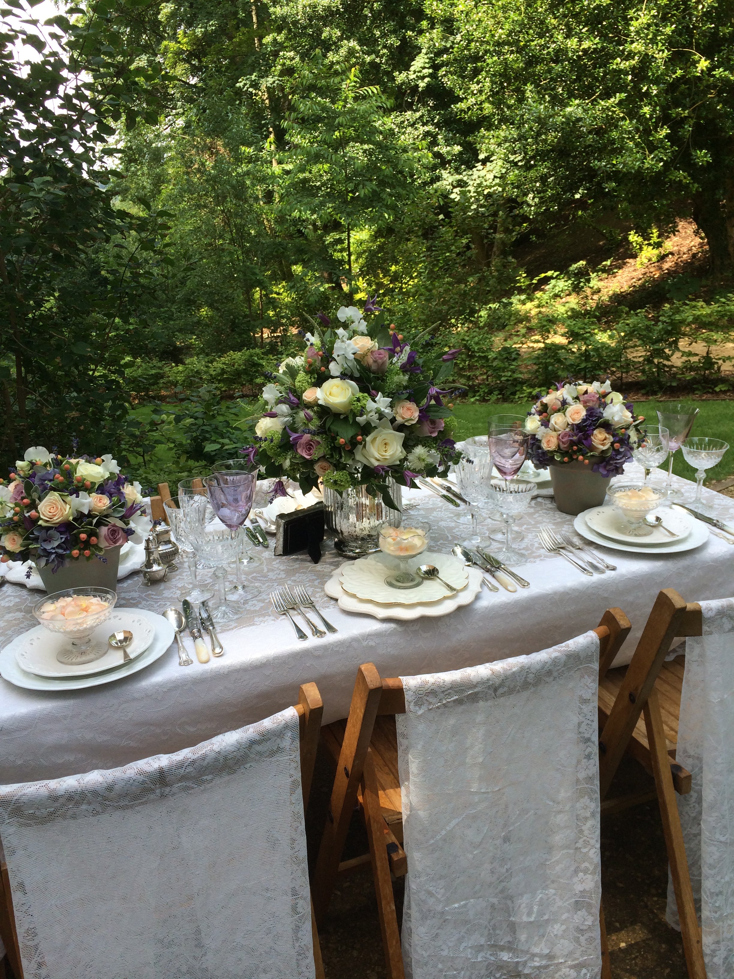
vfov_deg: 60.0
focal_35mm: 30
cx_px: 367
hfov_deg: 46.8
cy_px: 490
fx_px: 848
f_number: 2.2
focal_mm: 4.12
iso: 32
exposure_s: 1/547
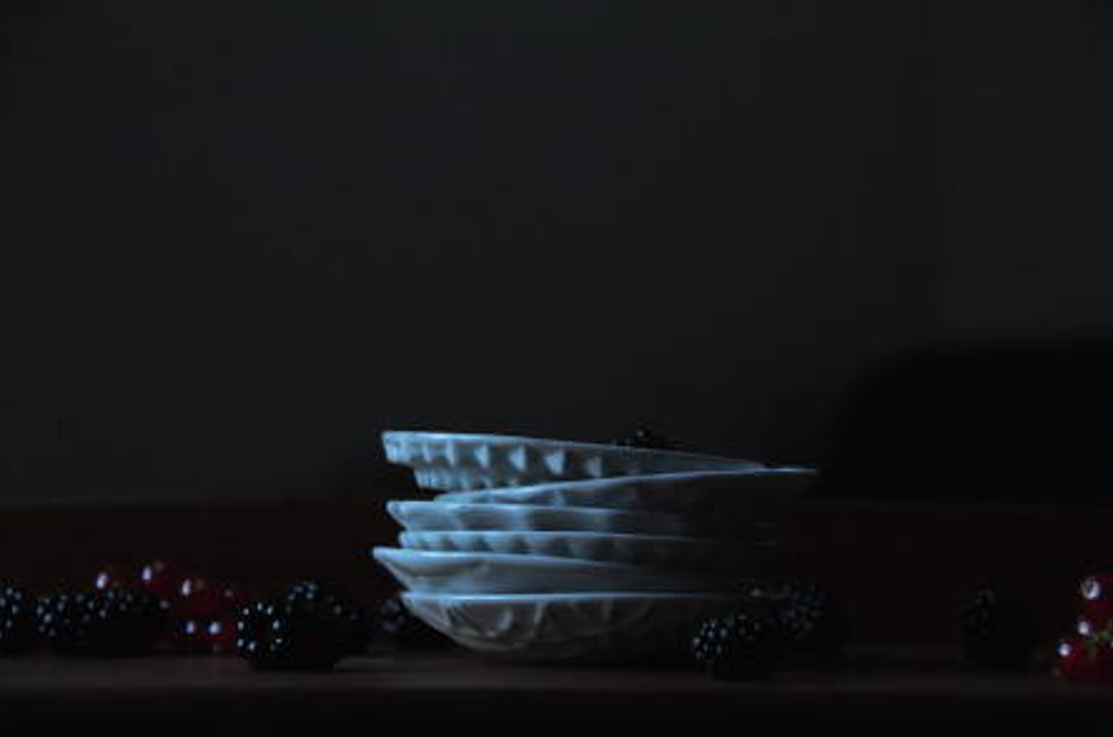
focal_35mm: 117
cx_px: 569
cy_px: 380
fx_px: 3595
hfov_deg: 17.6
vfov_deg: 11.7
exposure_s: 1/60
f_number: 5
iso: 1000
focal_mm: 75
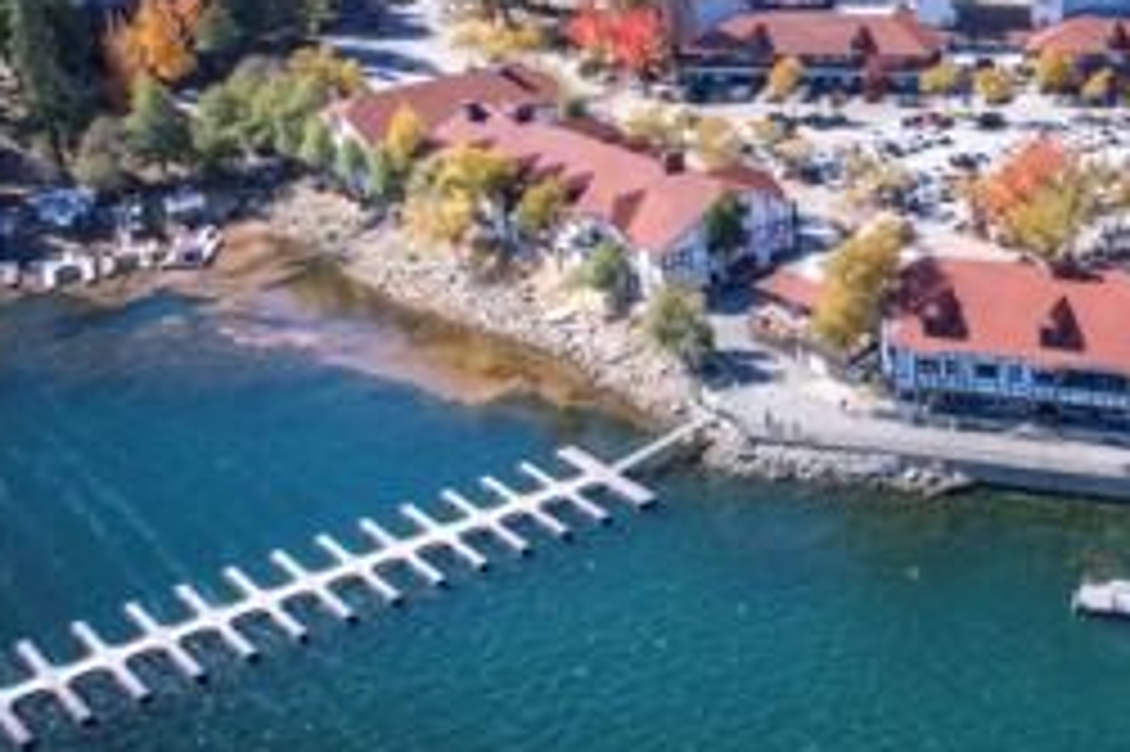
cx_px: 1279
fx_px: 1757
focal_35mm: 56
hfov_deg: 31.2
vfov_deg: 23.8
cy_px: 140
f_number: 2.8
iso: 100
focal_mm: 8.4
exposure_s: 1/1250
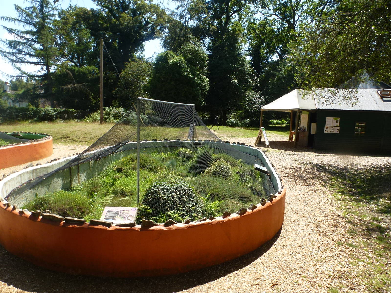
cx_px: 196
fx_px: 271
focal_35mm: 24
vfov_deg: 56.8
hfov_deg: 71.6
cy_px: 146
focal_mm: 4.3
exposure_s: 1/320
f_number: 4
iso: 100
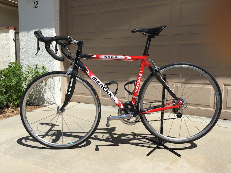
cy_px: 86
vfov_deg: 48.2
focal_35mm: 29
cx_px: 116
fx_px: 194
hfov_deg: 61.7
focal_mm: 4.15
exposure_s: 1/1923
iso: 25
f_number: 2.2
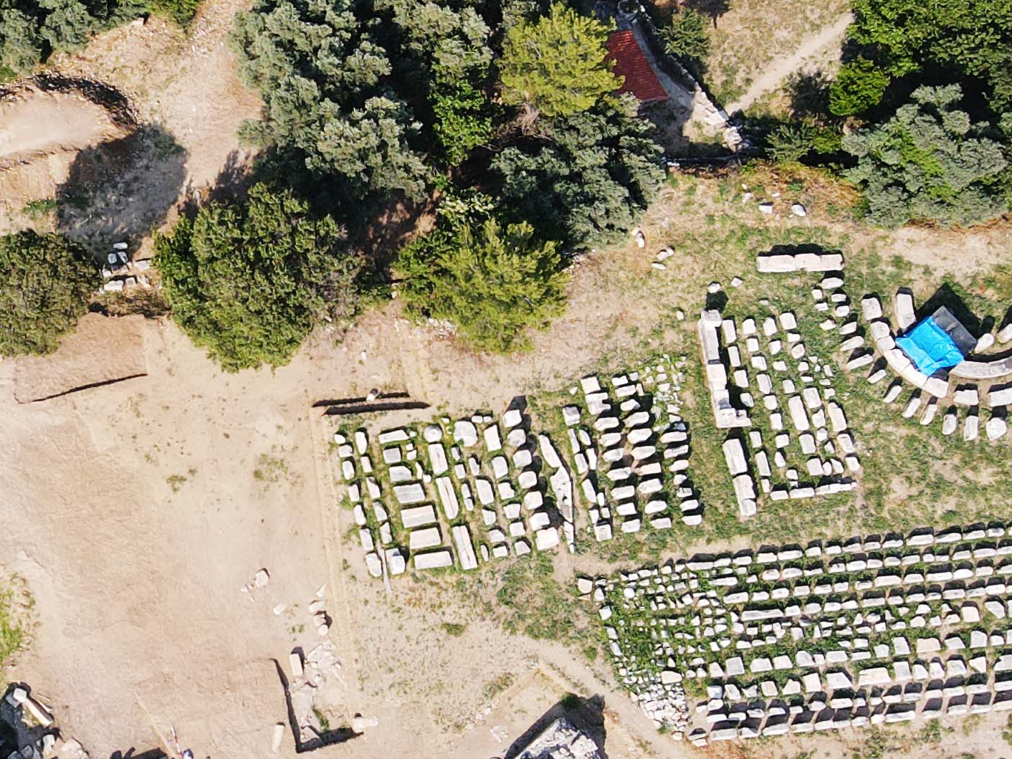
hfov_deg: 26.6
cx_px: -62
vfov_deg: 21.6
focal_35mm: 68
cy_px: 386
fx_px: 1988
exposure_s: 1/400
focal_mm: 4.5
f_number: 2.8
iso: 100
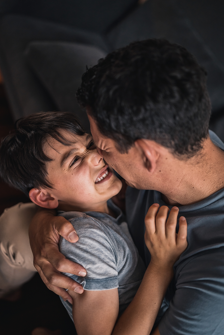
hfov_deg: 37.9
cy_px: 168
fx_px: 327
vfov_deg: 54.4
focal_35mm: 35
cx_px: 112
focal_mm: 35
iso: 400
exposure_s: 1/1000
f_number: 1.4
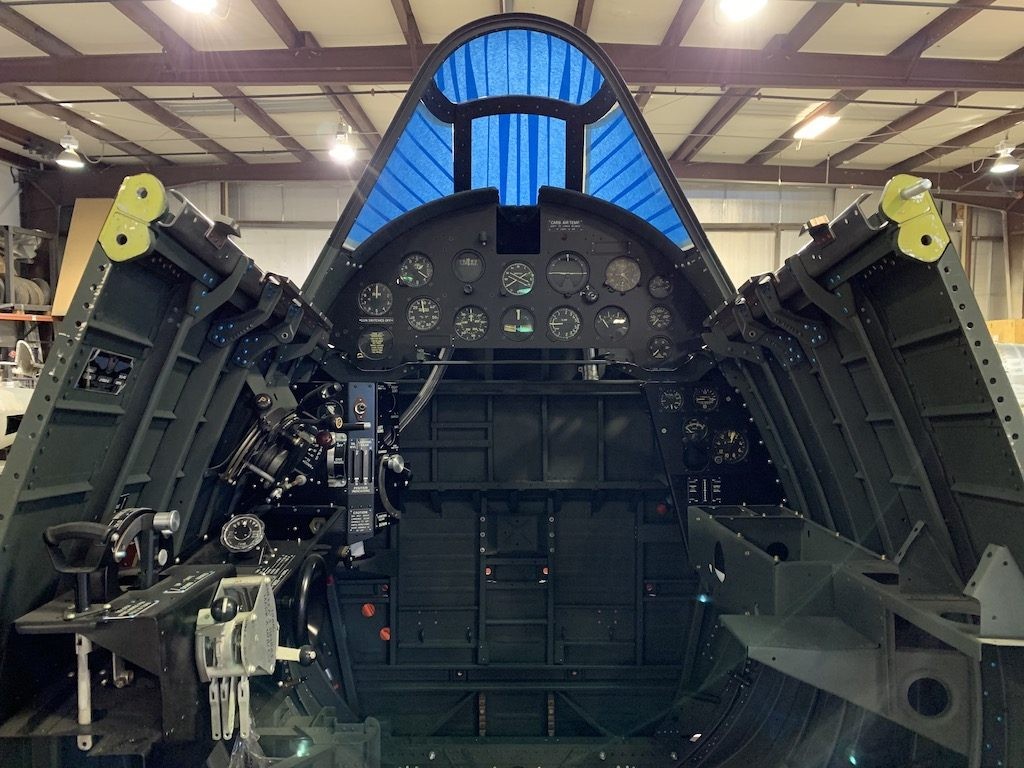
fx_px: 769
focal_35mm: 26
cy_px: 384
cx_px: 512
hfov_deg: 67.3
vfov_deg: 53.1
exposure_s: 1/40
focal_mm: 4.25
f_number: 1.8
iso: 320
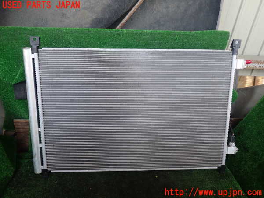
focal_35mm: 30
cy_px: 99
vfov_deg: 46.8
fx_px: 229
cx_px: 132
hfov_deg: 60.0
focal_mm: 5.4
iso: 125
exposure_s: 1/60
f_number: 2.3
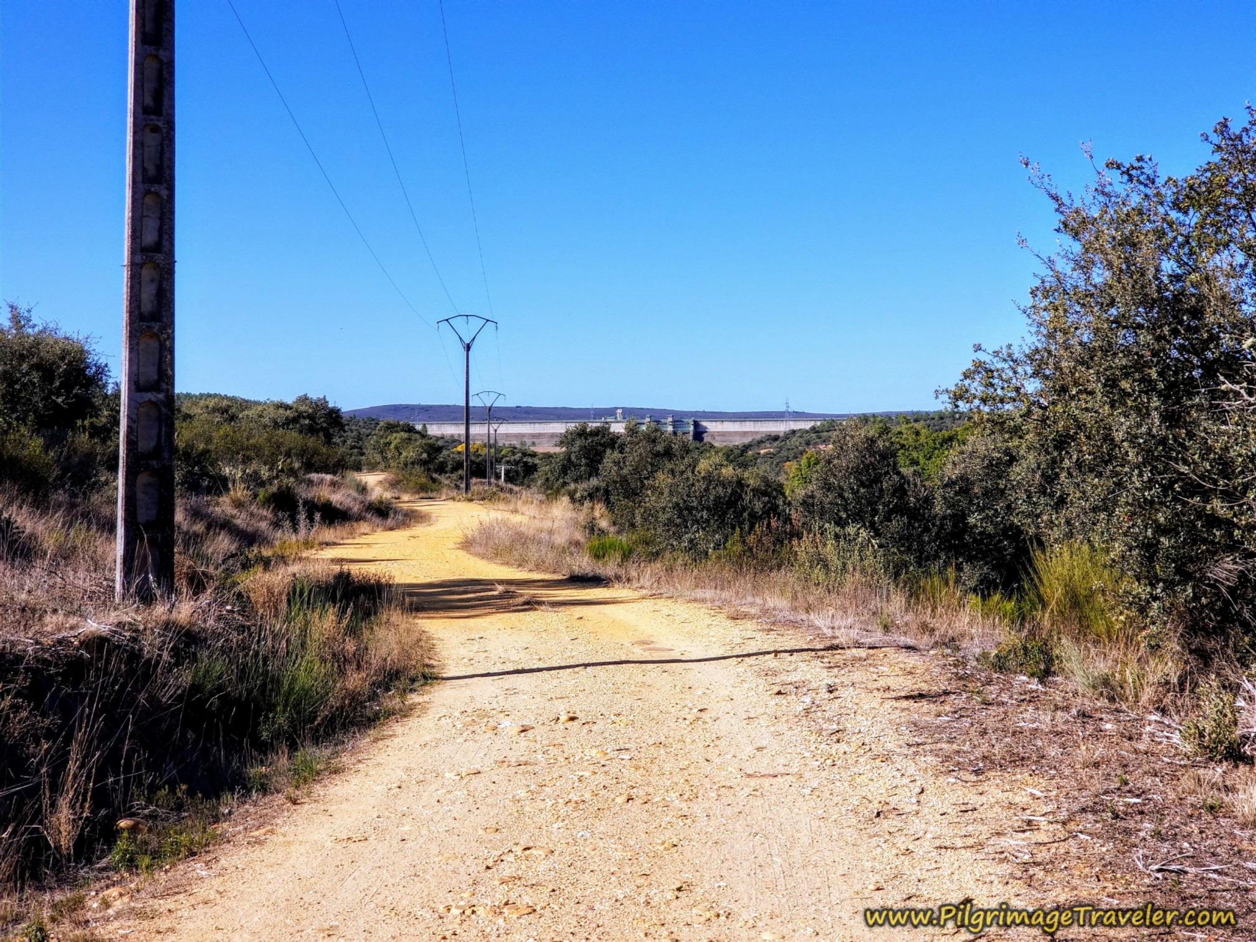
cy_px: 471
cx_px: 628
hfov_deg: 36.8
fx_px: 1887
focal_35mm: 52
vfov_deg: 28.0
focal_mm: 6
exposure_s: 1/826
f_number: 2.4
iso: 25
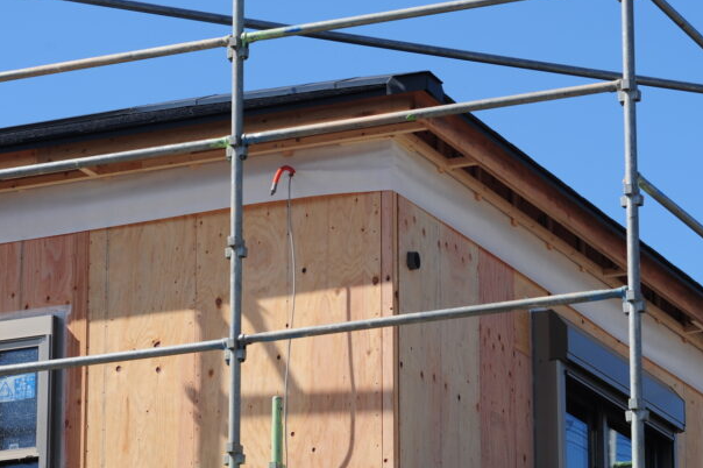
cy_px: 222
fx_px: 3474
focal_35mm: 178
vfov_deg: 7.7
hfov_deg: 11.5
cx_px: 445
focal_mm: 105
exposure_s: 1/500
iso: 200
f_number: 8
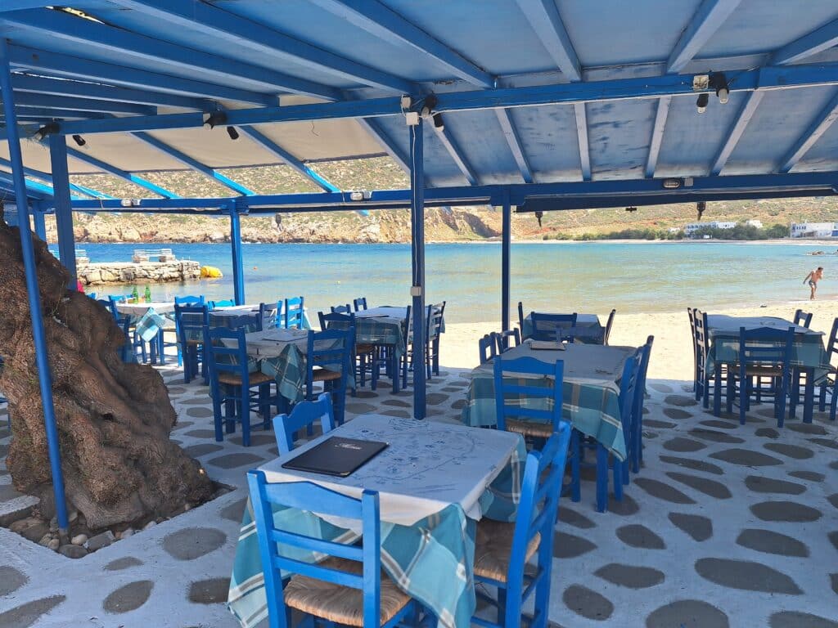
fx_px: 557
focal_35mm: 23
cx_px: 419
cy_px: 314
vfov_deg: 58.9
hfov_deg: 73.9
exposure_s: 1/1458
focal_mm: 5.54
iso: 40
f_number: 1.8
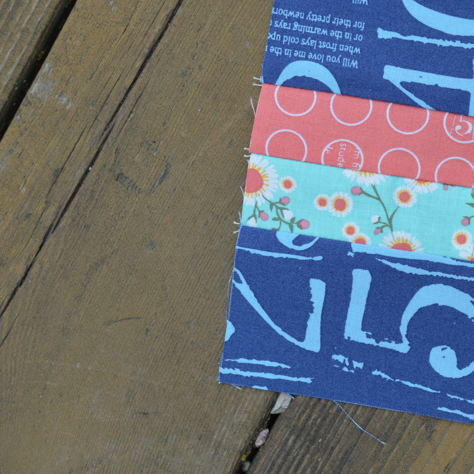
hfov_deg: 21.0
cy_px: 198
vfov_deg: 21.4
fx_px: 1255
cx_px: 424
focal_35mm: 81
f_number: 5.6
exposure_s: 1/125
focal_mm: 26
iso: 125
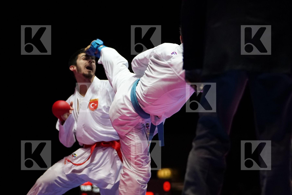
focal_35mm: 178
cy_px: 98
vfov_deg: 7.7
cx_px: 146
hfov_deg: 11.5
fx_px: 1444
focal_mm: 119
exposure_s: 1/1000
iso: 4000
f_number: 2.8
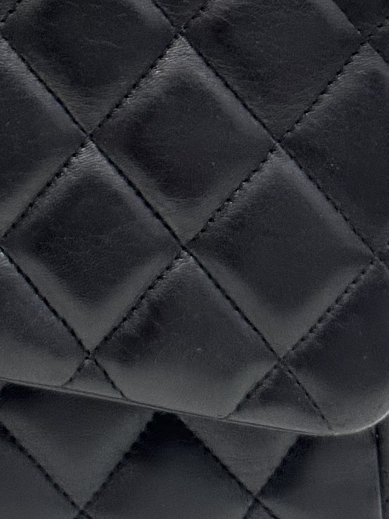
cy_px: -210
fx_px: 1693
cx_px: -242
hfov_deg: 12.3
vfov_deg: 16.2
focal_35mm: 113
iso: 125
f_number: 1.78
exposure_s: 1/50
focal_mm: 6.86
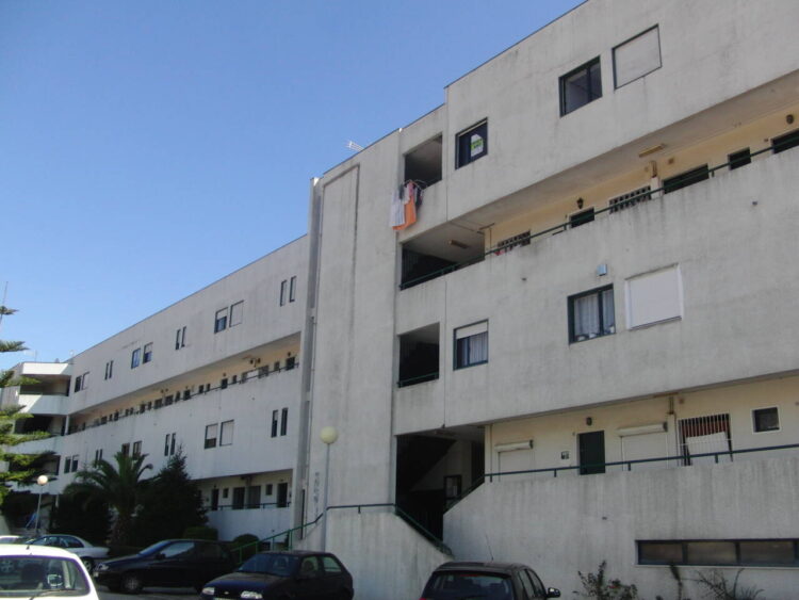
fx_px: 854
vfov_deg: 38.7
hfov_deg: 50.1
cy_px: 300
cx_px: 400
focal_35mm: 37
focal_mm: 6.42
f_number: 3.6
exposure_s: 1/800
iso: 100
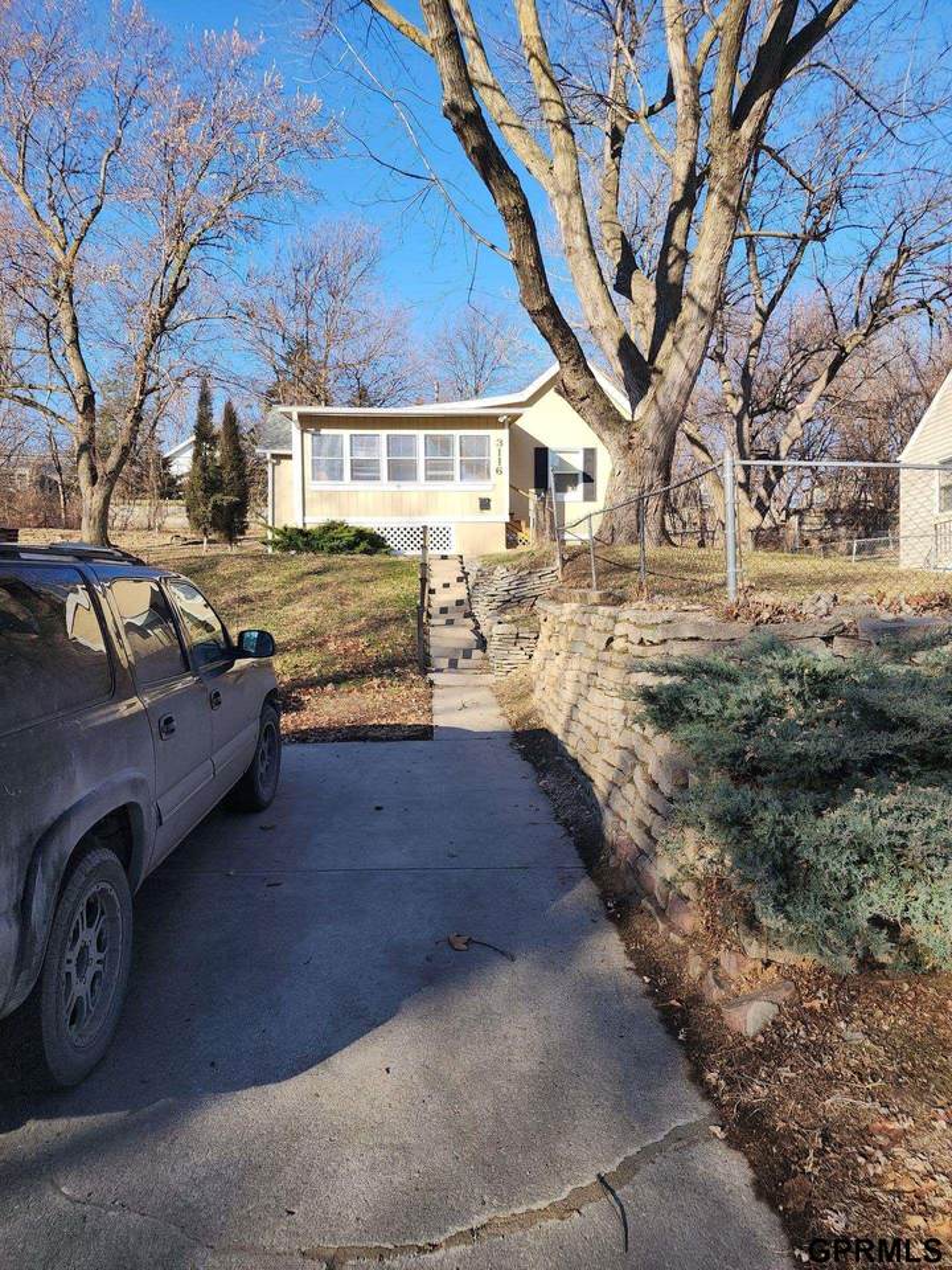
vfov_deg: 73.9
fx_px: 843
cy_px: 635
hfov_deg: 58.9
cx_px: 476
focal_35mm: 23
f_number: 1.8
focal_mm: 6.4
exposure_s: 1/468
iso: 12
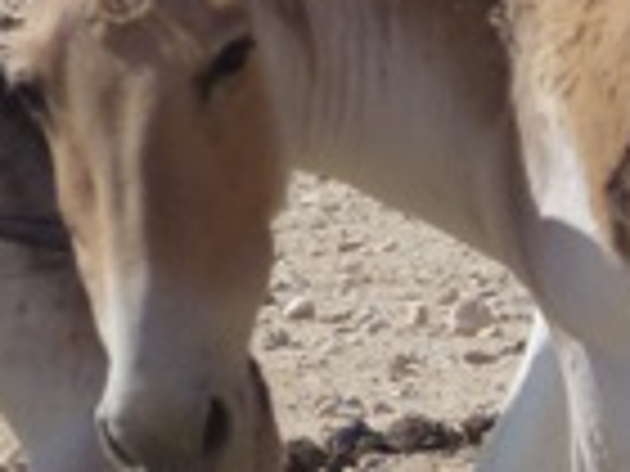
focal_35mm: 1064
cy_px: 328
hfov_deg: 1.9
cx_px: 904
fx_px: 19364
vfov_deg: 1.4
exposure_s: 1/640
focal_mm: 41.5
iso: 100
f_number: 5.6
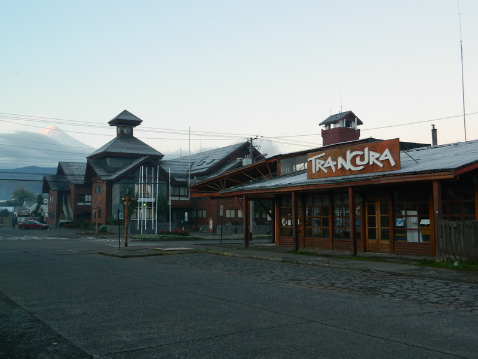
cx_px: 239
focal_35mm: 41
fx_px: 566
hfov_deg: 45.8
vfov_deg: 35.1
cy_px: 180
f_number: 3.5
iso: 125
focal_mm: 7.3
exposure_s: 1/30
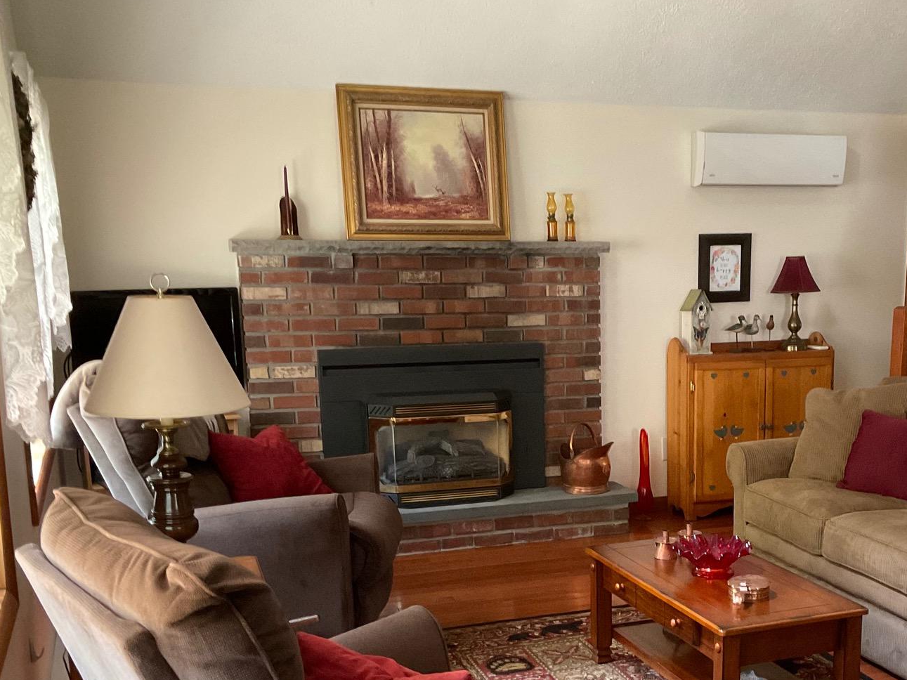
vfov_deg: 31.0
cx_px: 628
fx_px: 1205
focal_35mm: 46
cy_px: 509
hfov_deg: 40.6
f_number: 1.8
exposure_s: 1/32
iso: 320
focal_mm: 3
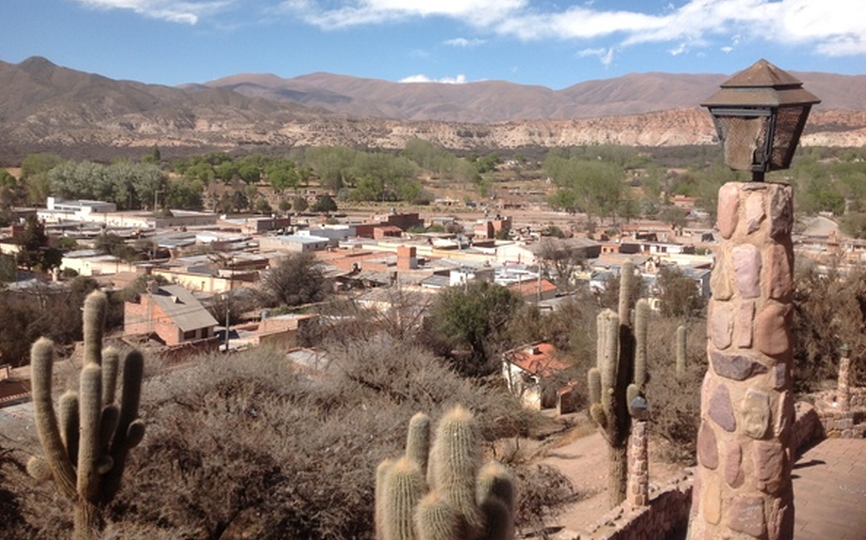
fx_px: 944
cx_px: 432
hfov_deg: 49.3
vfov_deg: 31.8
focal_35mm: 40
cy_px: 210
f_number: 2.4
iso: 50
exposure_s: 1/2519
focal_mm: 4.28
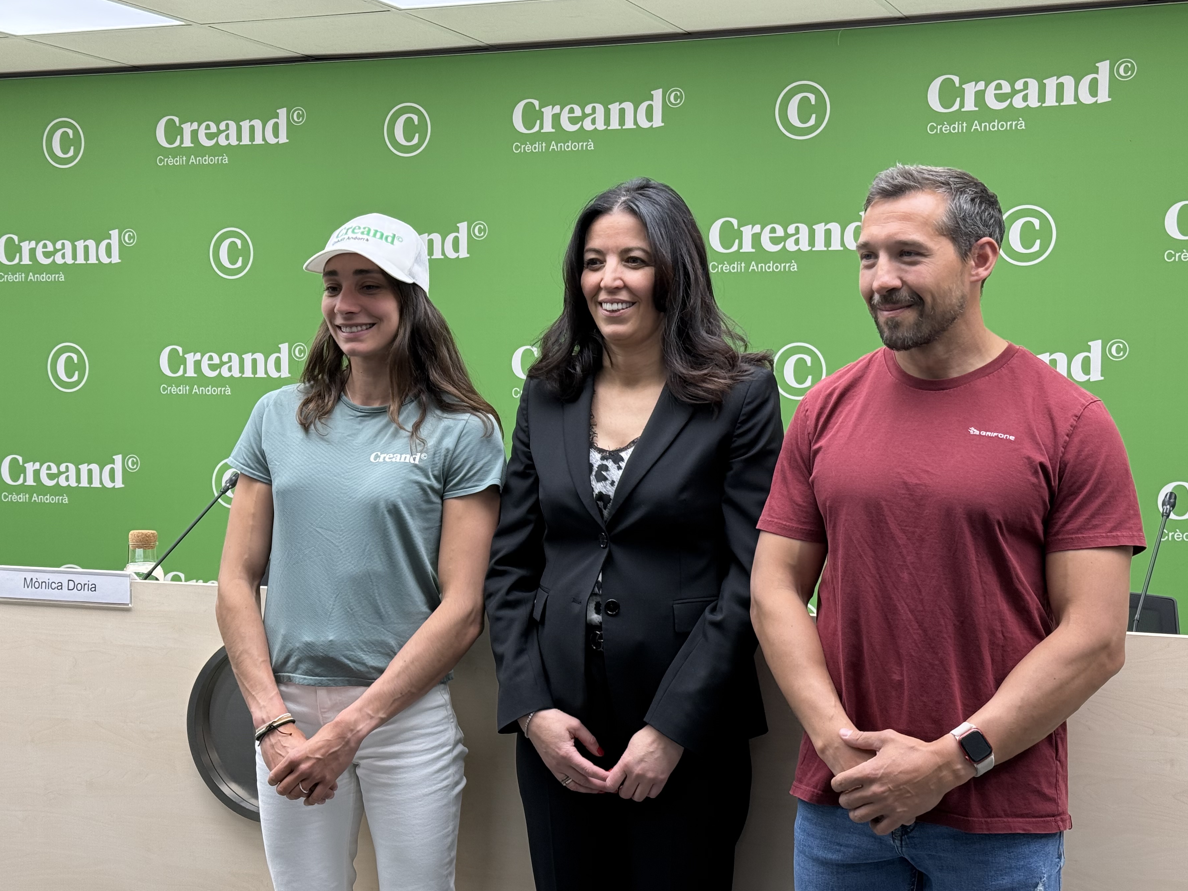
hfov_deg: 35.5
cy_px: 458
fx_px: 1853
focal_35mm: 54
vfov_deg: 27.0
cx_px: 602
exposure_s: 1/100
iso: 50
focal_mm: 6.76
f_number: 1.78
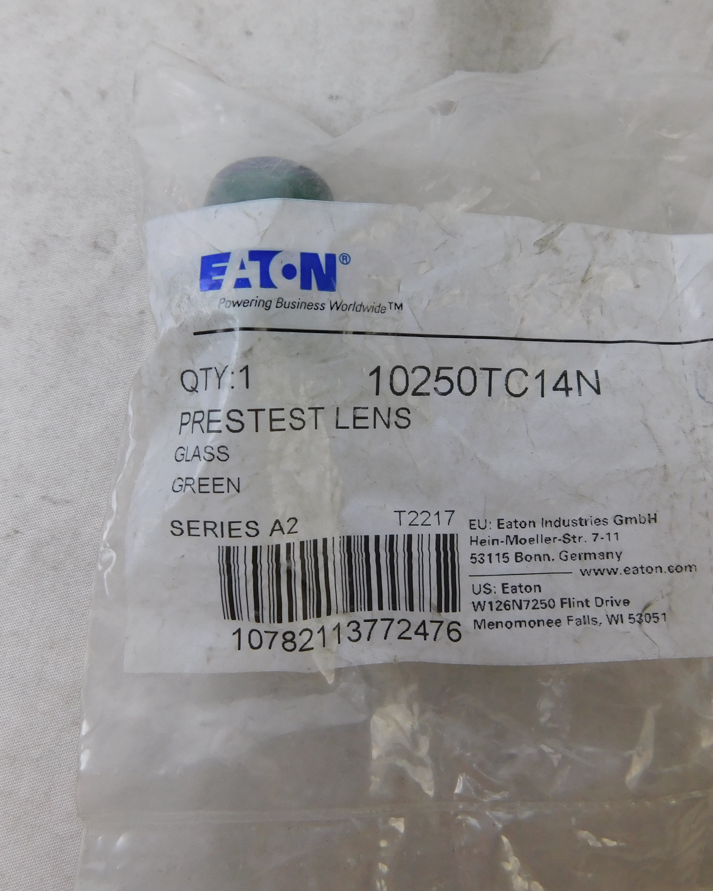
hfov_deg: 48.3
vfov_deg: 58.8
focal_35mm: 30
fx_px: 791
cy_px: 445
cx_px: 424
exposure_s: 1/50
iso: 125
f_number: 3
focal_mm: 4
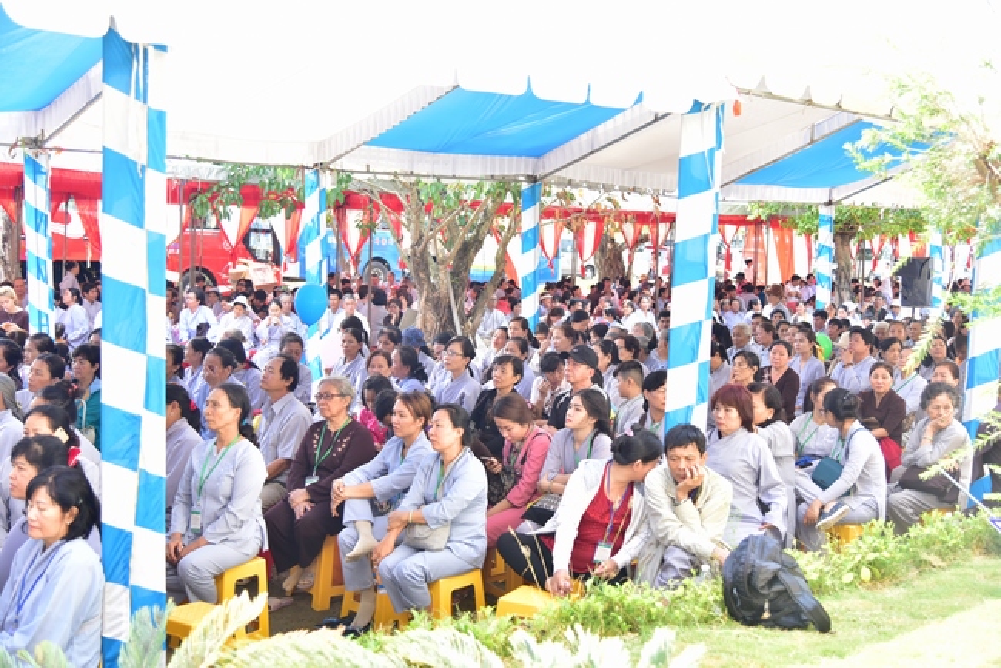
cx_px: 500
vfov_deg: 28.1
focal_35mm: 48
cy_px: 334
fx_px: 1335
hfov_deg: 41.1
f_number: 4
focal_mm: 48
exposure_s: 1/200
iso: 320
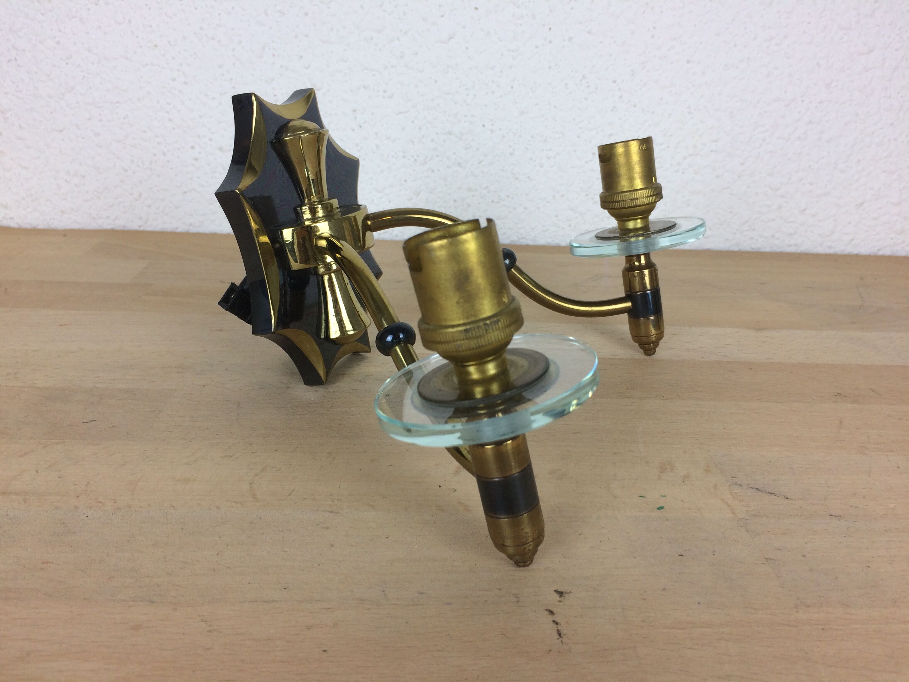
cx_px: 454
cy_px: 341
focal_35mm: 29
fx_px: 762
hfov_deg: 61.7
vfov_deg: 48.2
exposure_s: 1/100
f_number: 2.2
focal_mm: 4.15
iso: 50
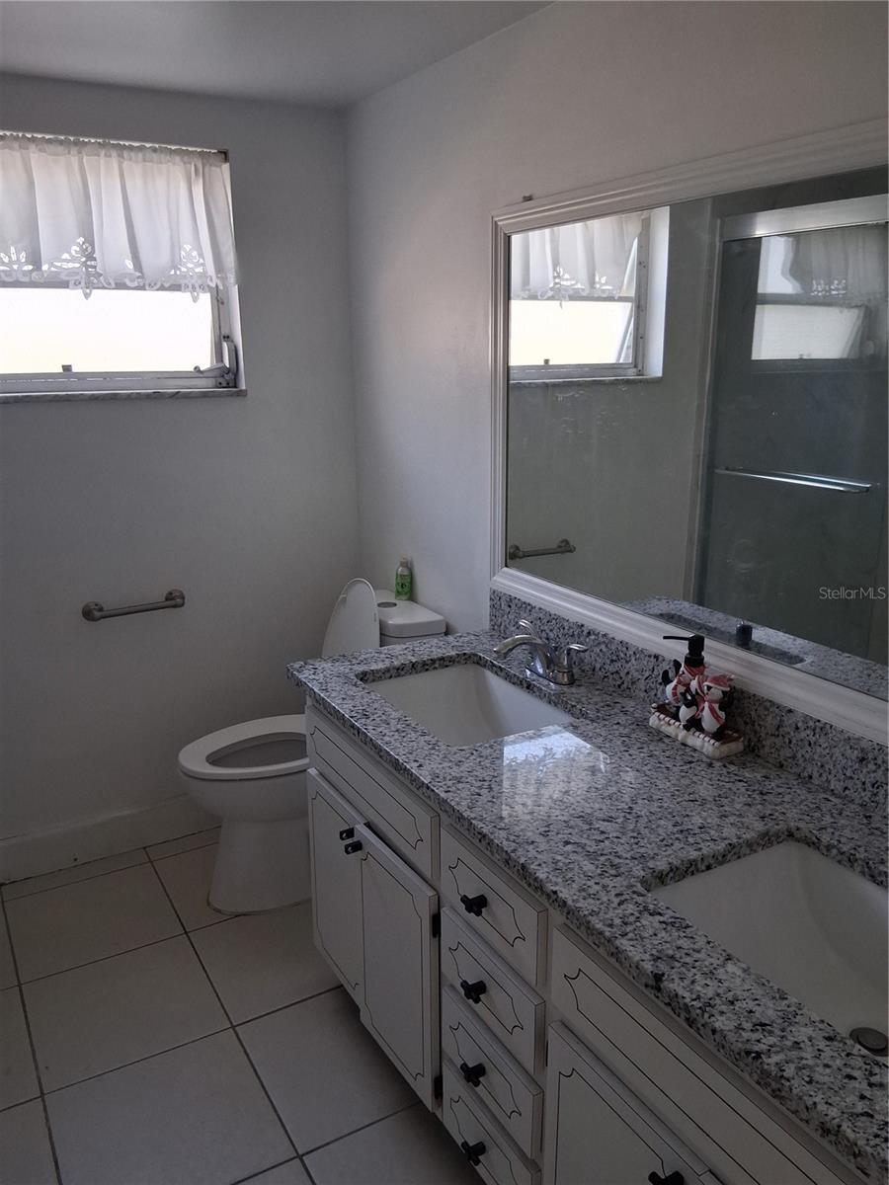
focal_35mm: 26
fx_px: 890
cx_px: 444
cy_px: 592
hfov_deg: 53.1
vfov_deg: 67.3
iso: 250
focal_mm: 3.98
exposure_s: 1/100
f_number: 1.8
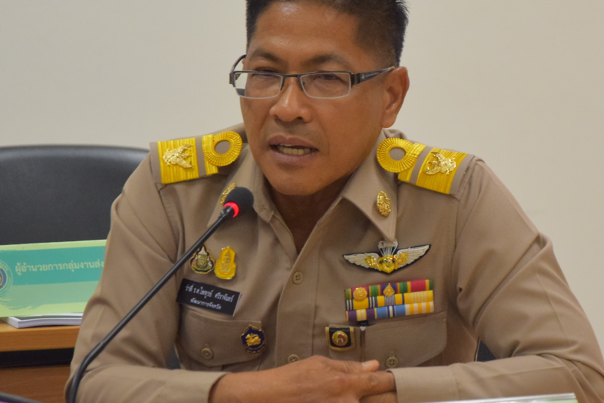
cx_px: 363
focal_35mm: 287
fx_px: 4815
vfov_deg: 4.8
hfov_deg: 7.2
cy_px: 165
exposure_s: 1/160
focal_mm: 105
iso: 1600
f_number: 5.6
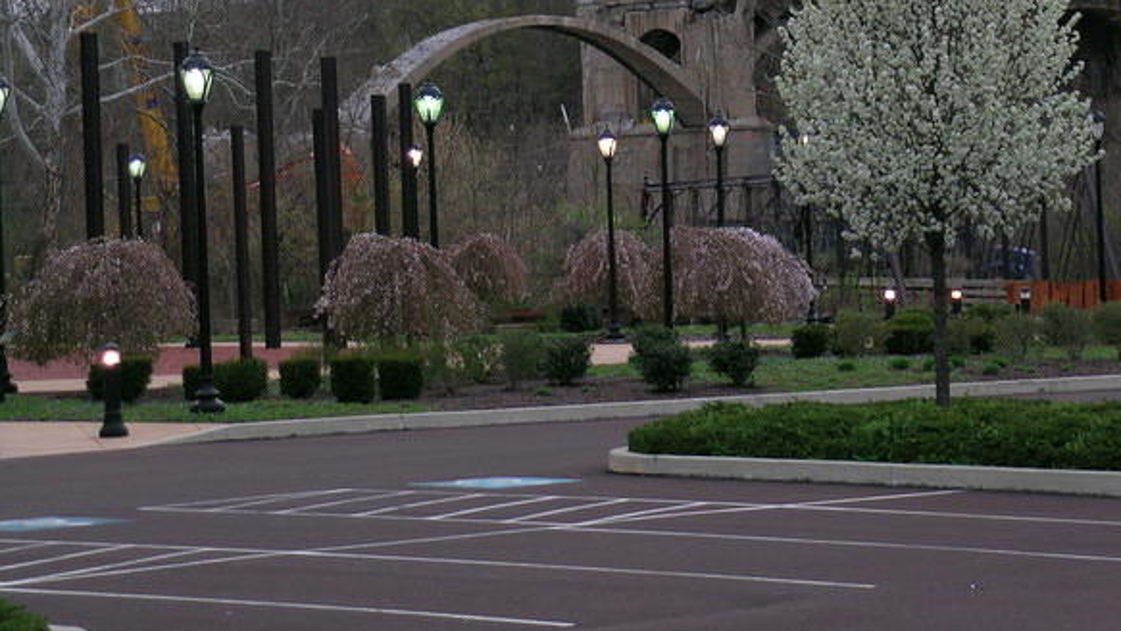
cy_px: 242
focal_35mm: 122
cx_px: 613
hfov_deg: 17.6
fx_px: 3627
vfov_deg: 9.9
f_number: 4.4
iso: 122
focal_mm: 21.1
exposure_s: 1/121
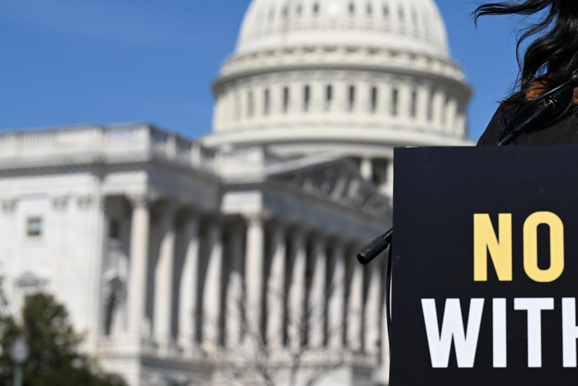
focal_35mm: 115
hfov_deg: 17.7
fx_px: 1846
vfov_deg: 11.9
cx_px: 414
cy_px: 74
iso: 250
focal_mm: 70
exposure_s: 1/4000
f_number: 4.5
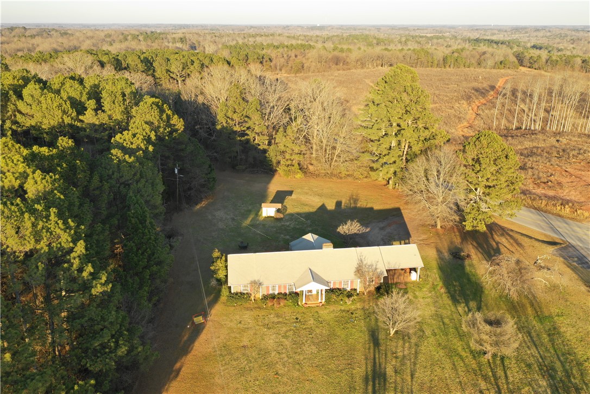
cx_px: 295
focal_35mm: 28
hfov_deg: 65.5
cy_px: 197
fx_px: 459
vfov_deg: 46.4
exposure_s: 1/200
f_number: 5
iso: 100
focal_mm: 10.26
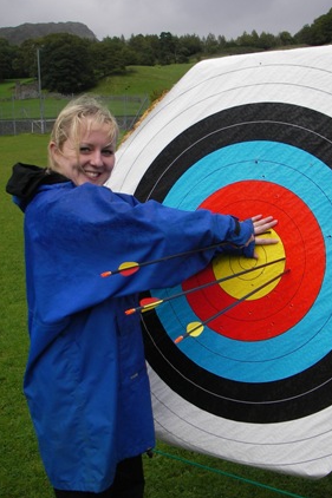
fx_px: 581
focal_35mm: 42
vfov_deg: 46.4
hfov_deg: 31.9
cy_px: 250
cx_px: 180
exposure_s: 1/400
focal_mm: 6.3
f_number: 3.3
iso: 50
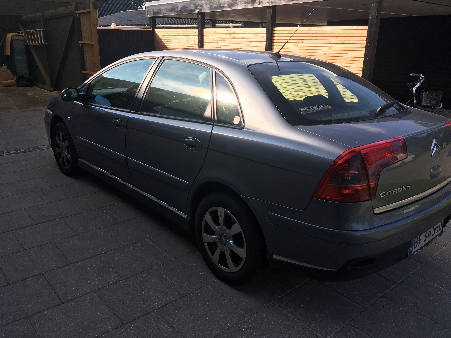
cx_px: 226
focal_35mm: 29
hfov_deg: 61.7
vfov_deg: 48.2
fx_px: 378
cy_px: 169
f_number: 2.2
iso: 25
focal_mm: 4.15
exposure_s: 1/674
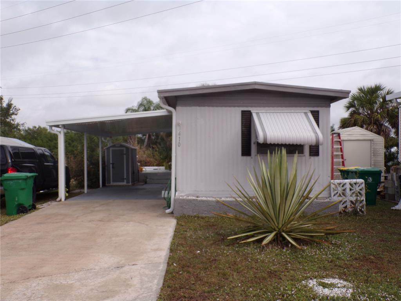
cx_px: 200
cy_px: 150
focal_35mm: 32
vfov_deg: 44.2
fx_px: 371
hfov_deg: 56.8
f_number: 4.6
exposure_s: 1/600
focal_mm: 5.8
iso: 80
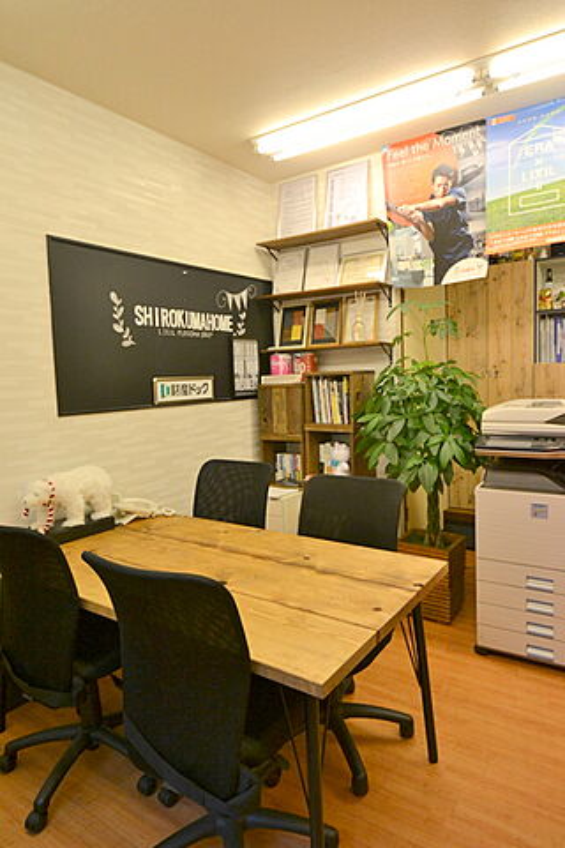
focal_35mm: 22
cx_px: 282
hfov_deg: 56.1
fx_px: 530
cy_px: 424
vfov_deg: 77.3
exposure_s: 1/125
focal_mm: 15
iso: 800
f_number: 5.6
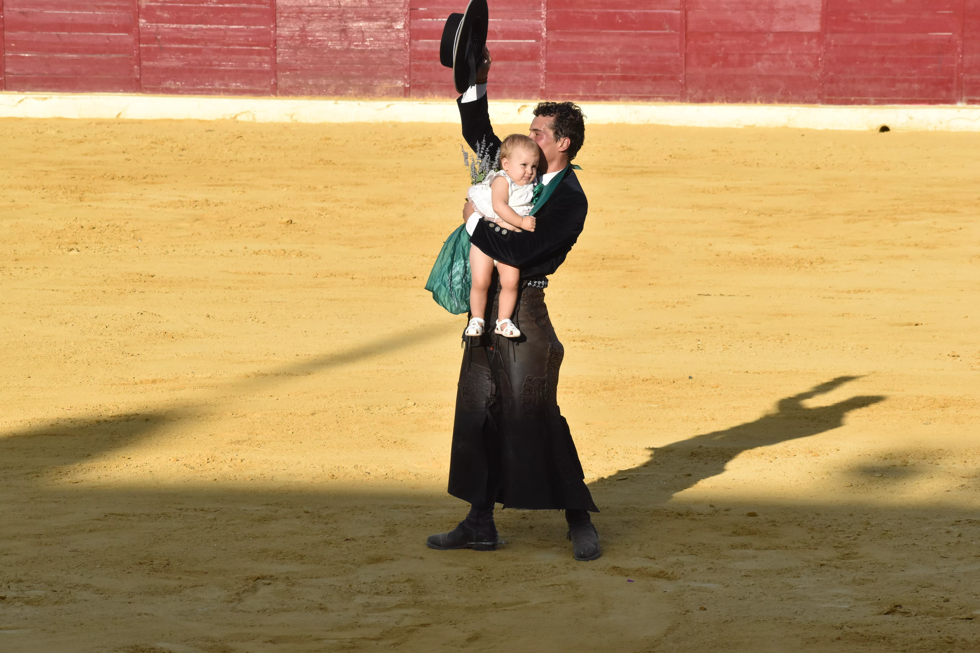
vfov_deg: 7.9
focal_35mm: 174
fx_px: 4736
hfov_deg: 11.8
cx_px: 490
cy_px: 326
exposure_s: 1/2000
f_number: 11
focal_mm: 116
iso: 1600
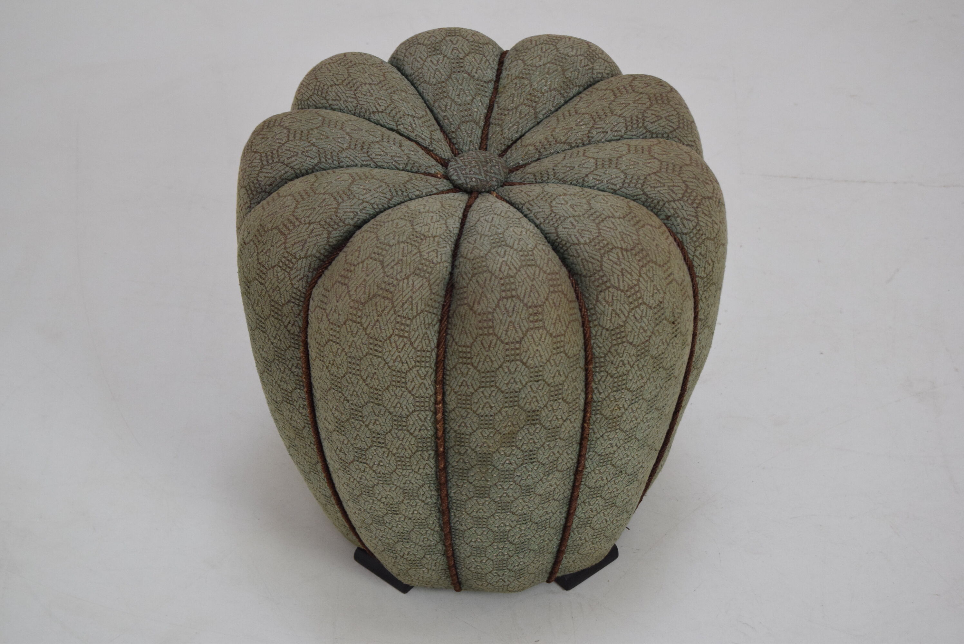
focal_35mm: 78
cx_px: 482
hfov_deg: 26.0
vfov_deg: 17.5
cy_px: 322
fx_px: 2090
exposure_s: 1/200
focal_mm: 52
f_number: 7.1
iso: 1600
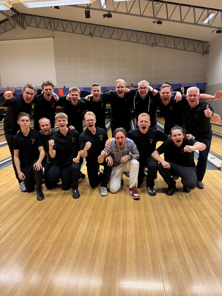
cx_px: 111
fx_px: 205
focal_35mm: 24
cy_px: 148
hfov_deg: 56.8
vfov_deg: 71.6
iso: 200
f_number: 1.78
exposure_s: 1/50
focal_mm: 6.76
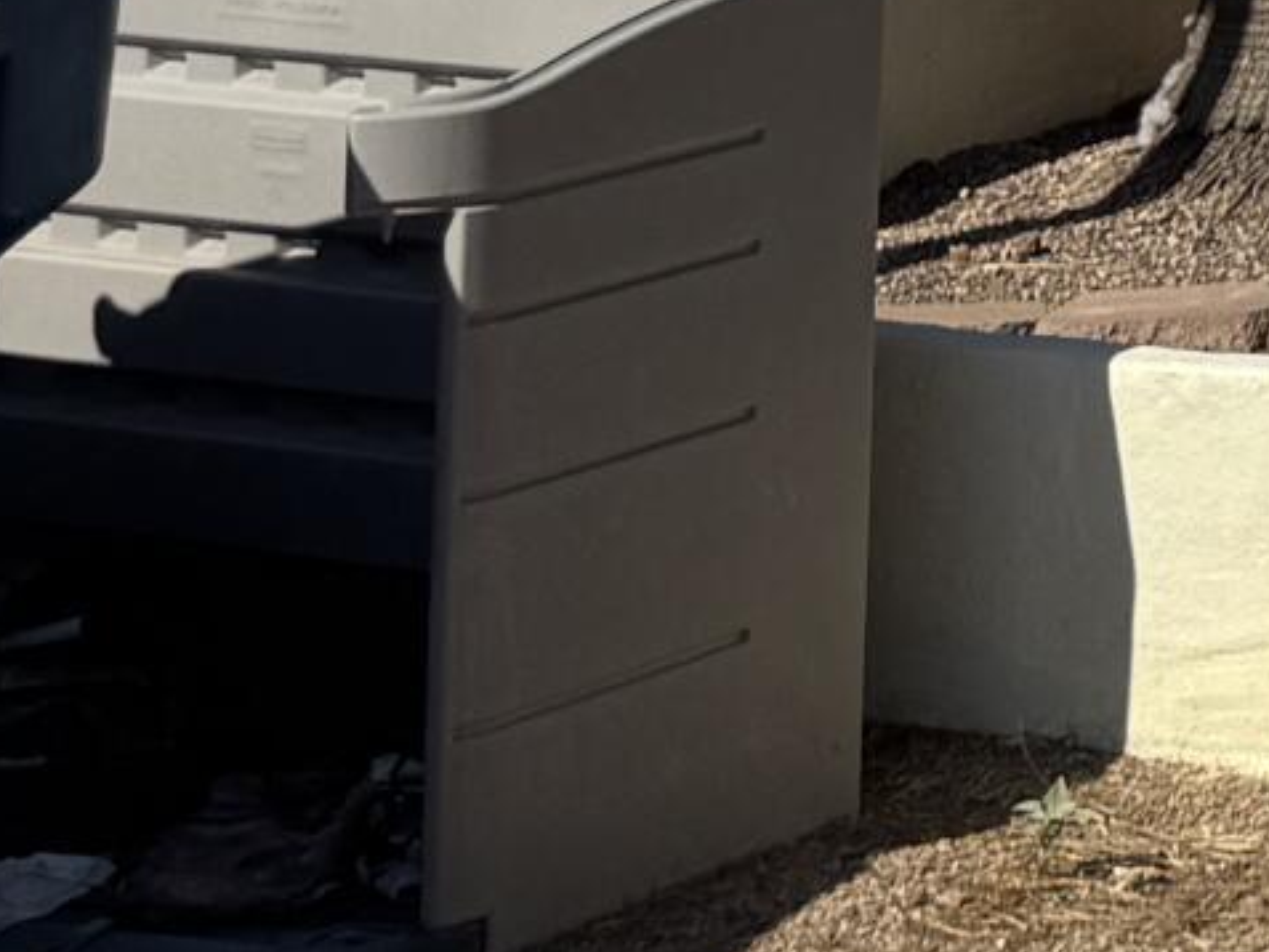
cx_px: 3251
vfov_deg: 9.1
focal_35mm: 151
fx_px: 5537
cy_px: -1130
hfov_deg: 10.7
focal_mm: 6.76
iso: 80
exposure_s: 1/7092
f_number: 1.78
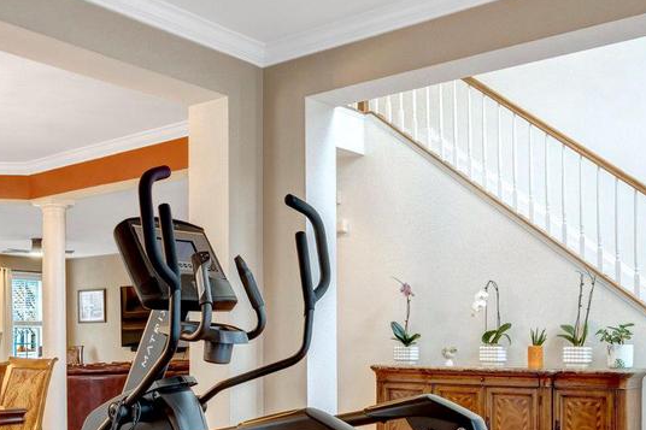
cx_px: 181
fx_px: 771
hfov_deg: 44.3
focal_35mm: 43
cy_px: 359
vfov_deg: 30.2
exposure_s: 1/15
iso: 1250
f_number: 8
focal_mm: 16
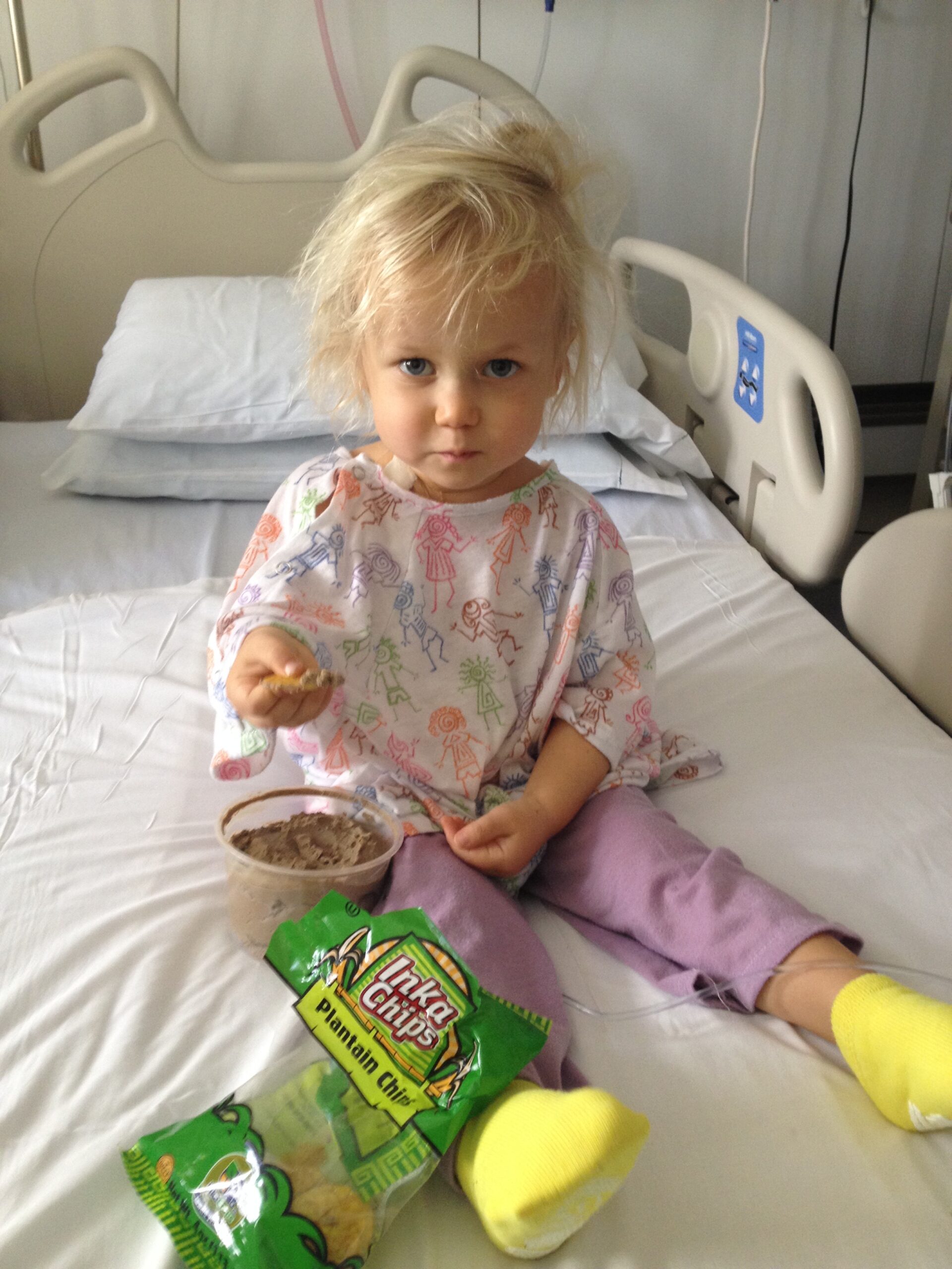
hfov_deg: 40.7
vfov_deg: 52.6
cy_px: 634
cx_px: 476
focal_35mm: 35
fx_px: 1283
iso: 100
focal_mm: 4.28
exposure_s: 1/20
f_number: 2.4
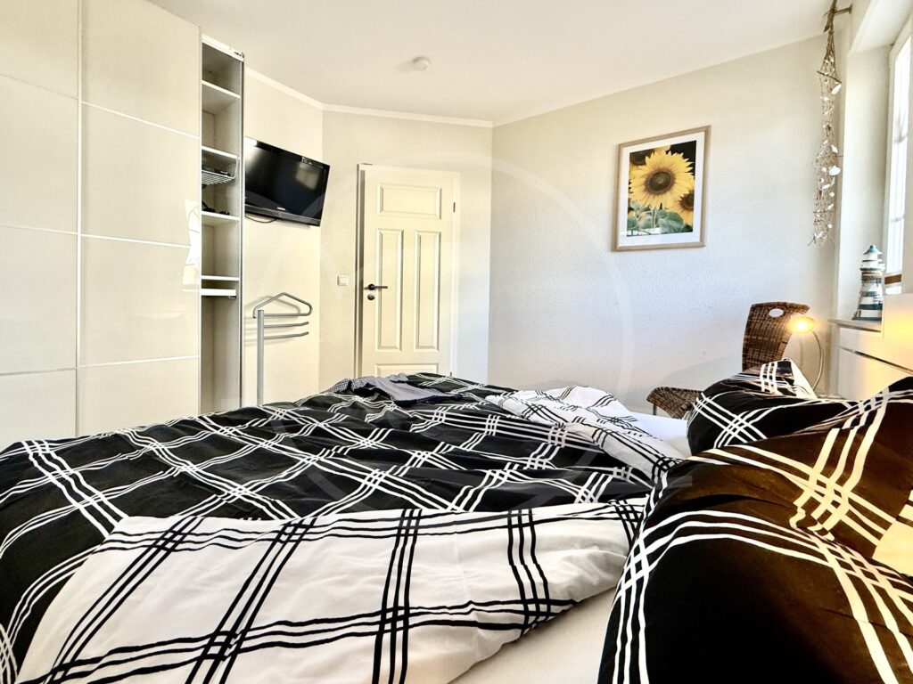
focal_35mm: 14
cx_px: 456
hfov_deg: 102.1
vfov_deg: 85.7
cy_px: 342
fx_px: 369
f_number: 2.2
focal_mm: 2.22
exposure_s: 1/100
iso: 200
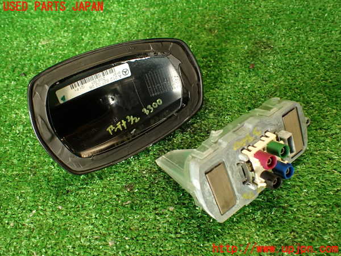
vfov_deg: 46.8
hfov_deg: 60.0
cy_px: 128
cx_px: 170
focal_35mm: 30
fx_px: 296
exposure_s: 1/30
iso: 200
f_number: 2.3
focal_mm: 5.4
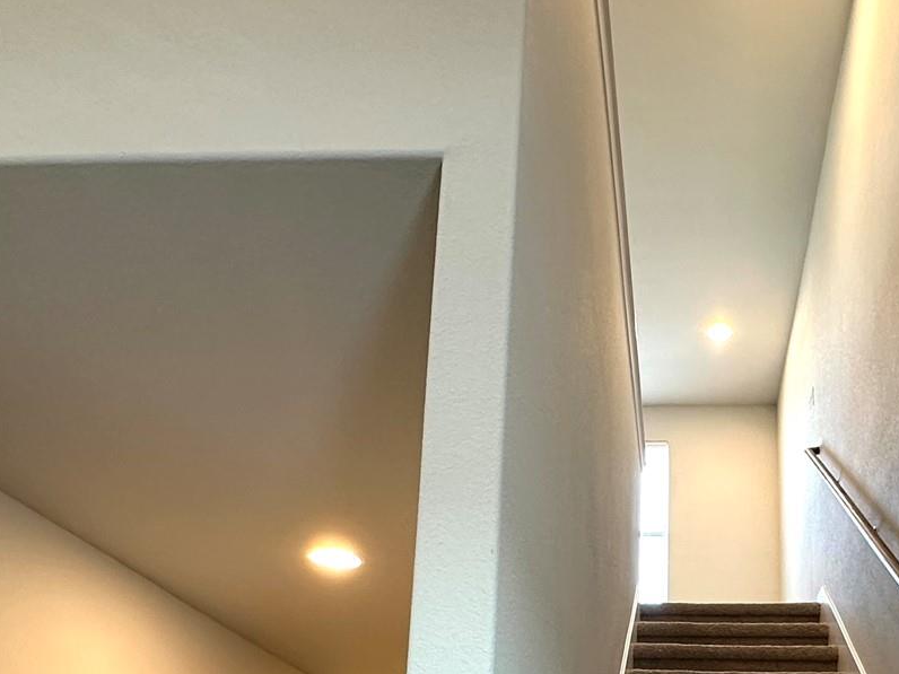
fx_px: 935
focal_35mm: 36
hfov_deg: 49.8
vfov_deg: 34.8
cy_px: 720
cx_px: 643
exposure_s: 1/60
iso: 200
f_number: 2.2
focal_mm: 2.22
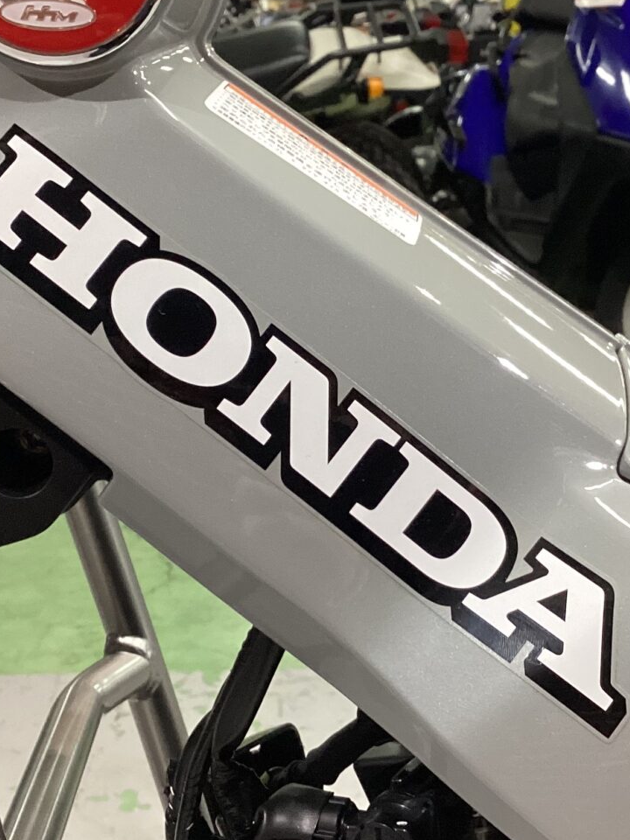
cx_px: 314
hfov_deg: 23.7
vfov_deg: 31.2
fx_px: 1505
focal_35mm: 62
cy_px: 400
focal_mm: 3.3
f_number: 2.4
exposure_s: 1/50
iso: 160
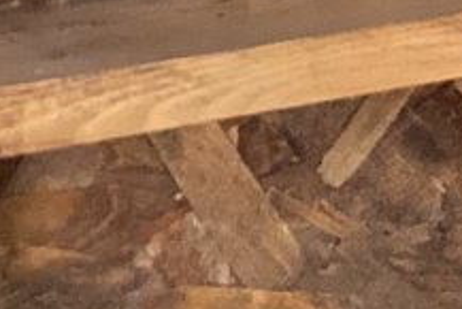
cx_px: 674
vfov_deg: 6.0
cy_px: -178
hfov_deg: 8.9
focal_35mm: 225
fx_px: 2889
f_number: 2.4
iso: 320
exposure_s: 1/60
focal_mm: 3.3
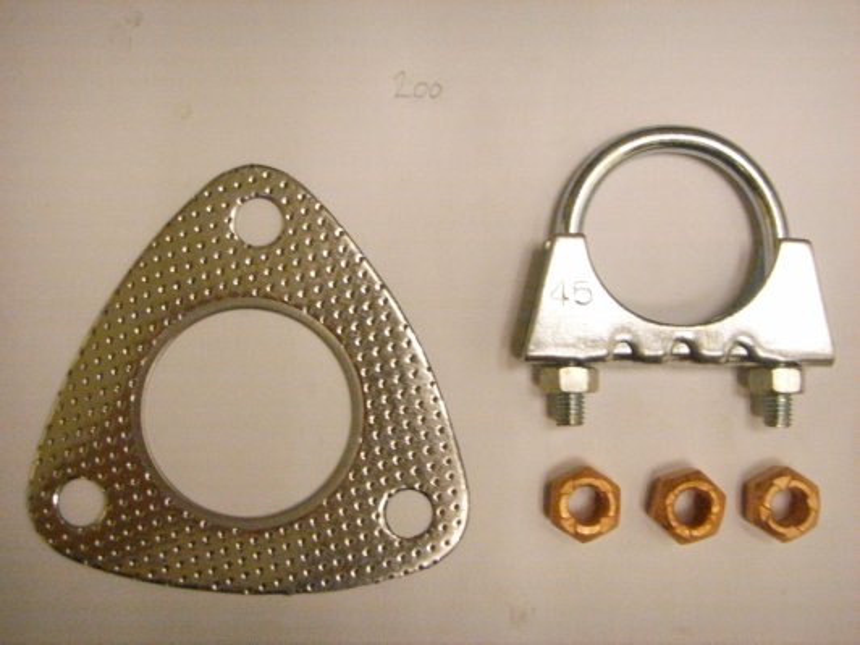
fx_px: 969
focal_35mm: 39
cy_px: 322
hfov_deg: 47.9
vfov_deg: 36.8
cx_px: 430
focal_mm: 6.6
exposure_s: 1/90
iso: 400
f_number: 3.5
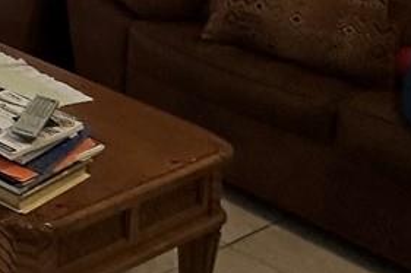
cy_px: -270
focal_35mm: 83
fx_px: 947
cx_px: -494
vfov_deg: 13.9
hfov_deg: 16.1
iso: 64
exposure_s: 1/120
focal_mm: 2.22
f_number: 2.2
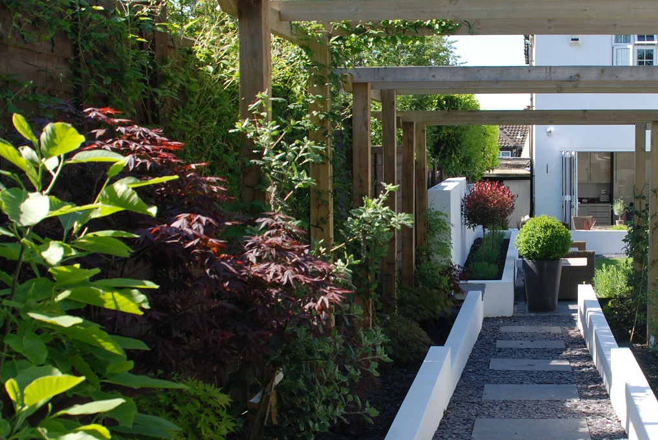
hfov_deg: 33.3
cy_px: 238
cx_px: 487
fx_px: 1079
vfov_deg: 23.0
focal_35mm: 59
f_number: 6.3
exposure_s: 1/160
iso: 100
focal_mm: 20
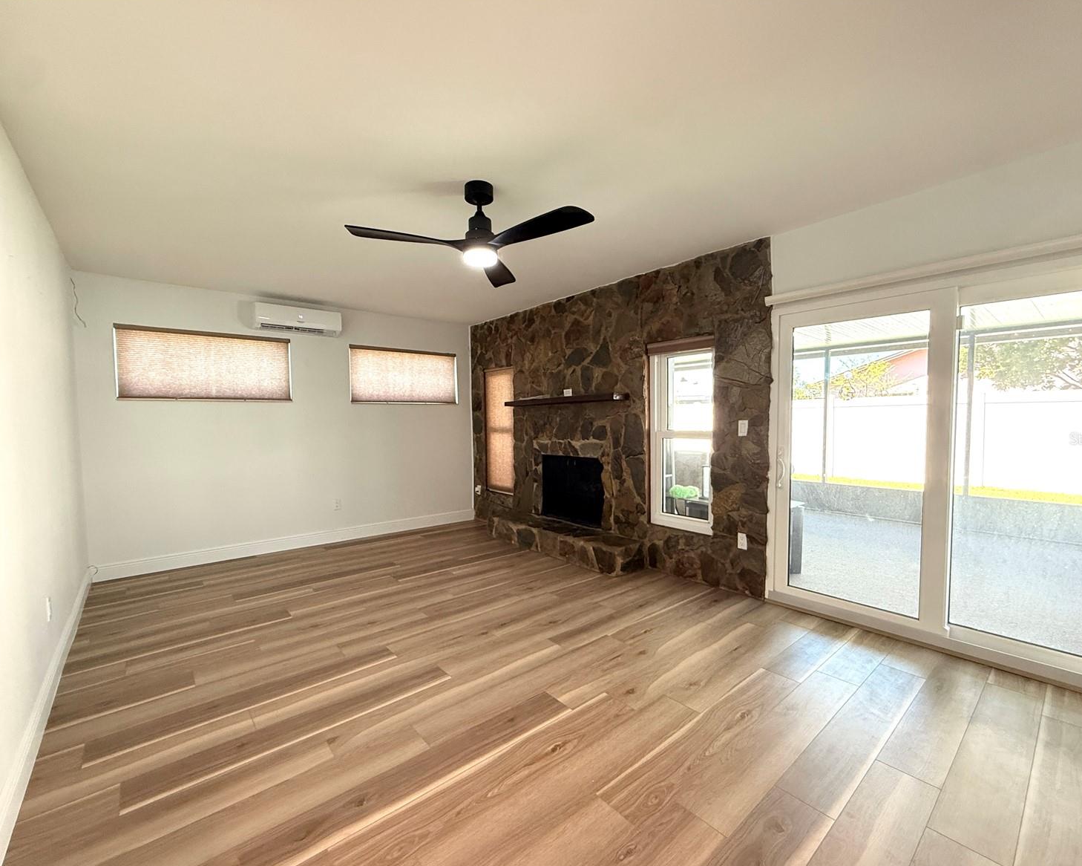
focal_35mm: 15
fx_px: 480
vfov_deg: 84.0
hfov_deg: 96.8
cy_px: 438
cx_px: 546
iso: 320
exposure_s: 1/91
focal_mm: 2.22
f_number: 2.2
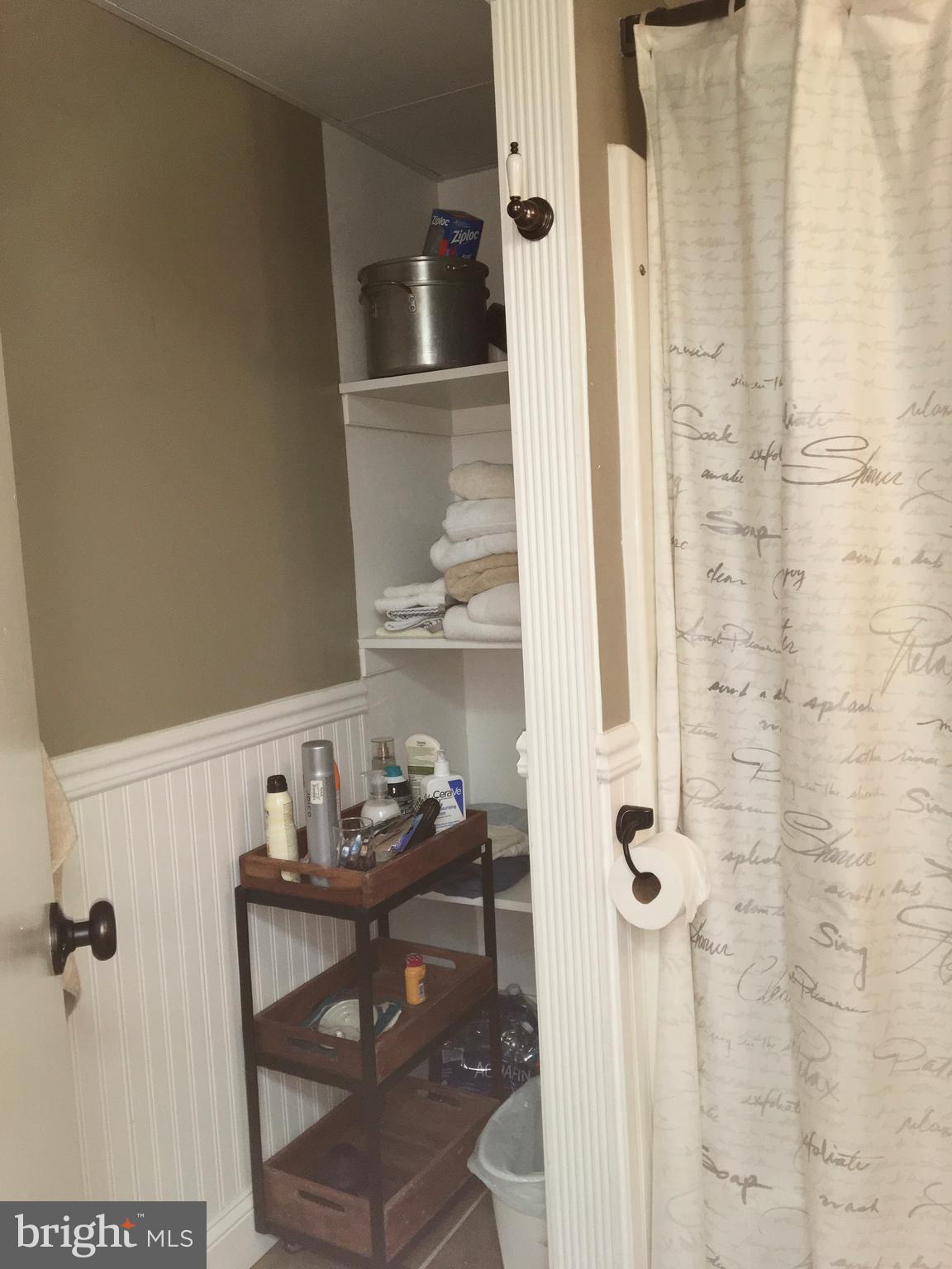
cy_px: 634
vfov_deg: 61.7
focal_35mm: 29
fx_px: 1063
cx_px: 476
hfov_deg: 48.2
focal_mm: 4.15
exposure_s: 1/30
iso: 64
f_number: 2.2
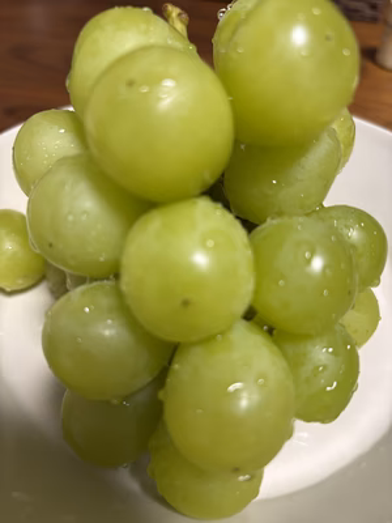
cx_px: 196
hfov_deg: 53.1
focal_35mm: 26
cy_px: 262
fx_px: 393
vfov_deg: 67.3
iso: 160
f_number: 1.6
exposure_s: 1/60
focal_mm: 5.96
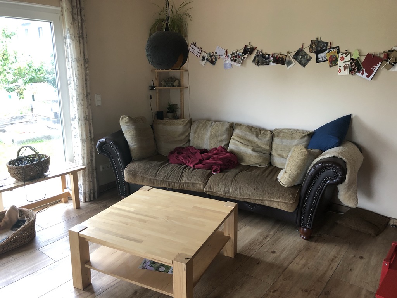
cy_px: 149
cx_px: 198
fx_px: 321
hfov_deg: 63.4
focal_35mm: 28
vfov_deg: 49.7
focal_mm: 3.99
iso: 50
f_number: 1.8
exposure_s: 1/15
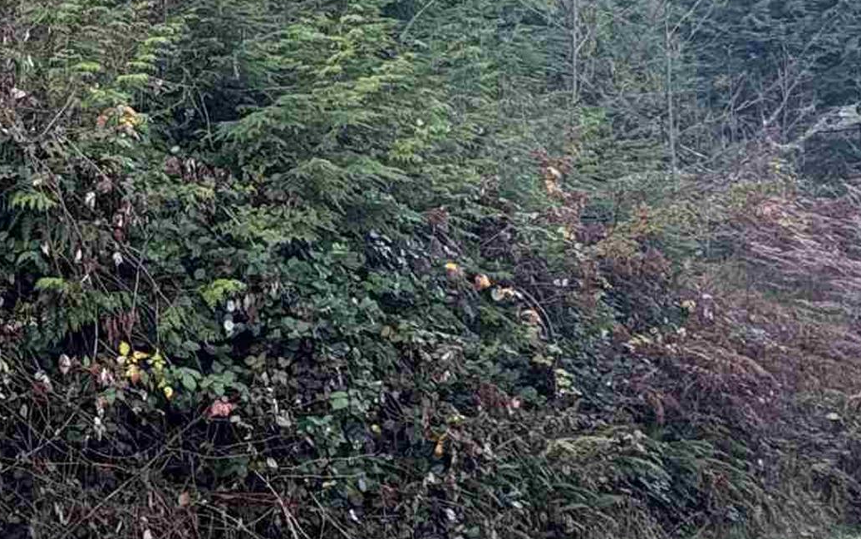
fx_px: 1291
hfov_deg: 32.0
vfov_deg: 23.2
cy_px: 107
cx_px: -118
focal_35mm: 55
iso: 200
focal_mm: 2.22
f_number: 2.2
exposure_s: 1/77
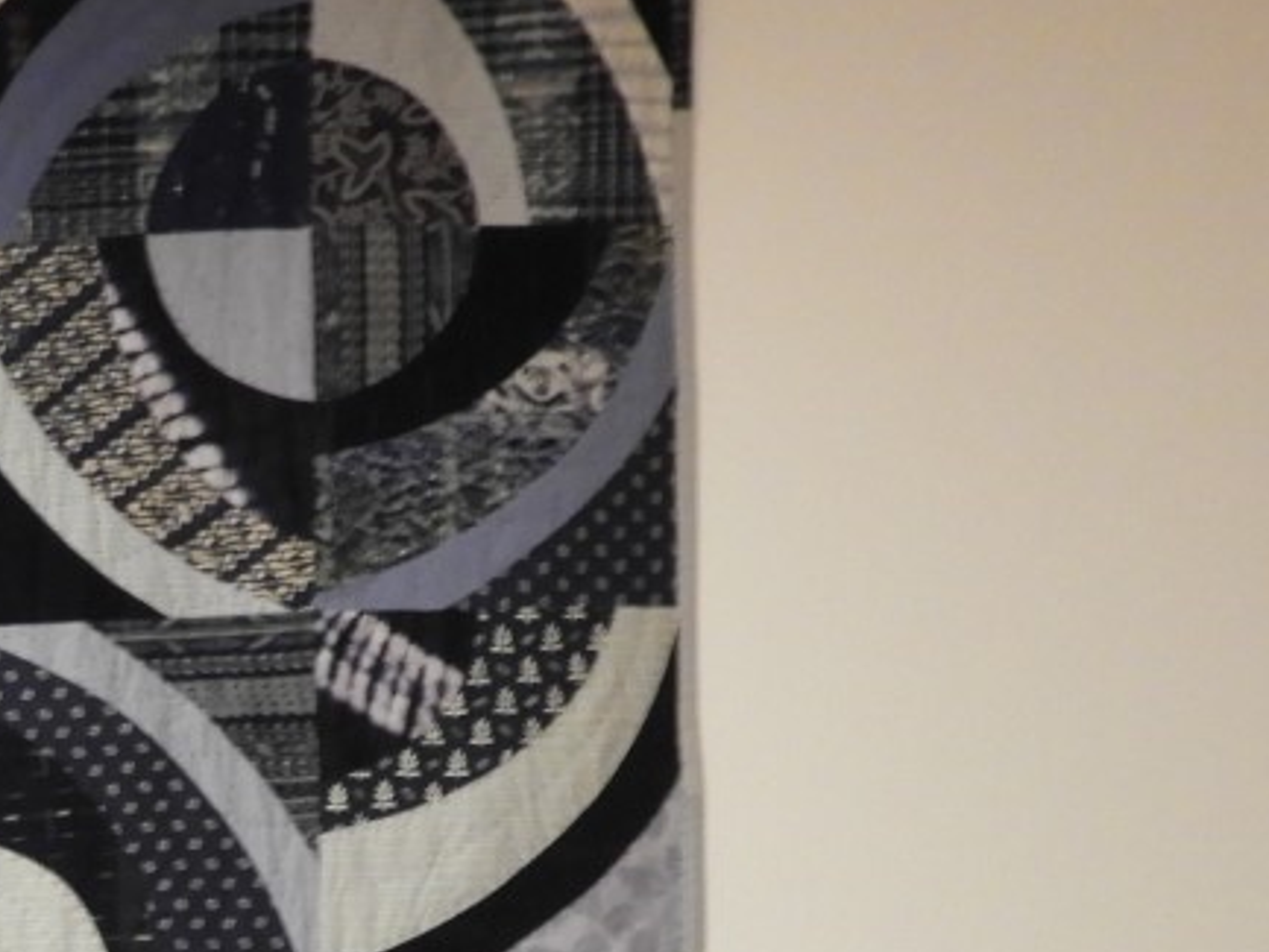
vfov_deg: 10.7
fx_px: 4877
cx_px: -560
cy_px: 1476
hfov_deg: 14.0
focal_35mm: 133
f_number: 3.8
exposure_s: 1/13
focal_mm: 7.2
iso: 400
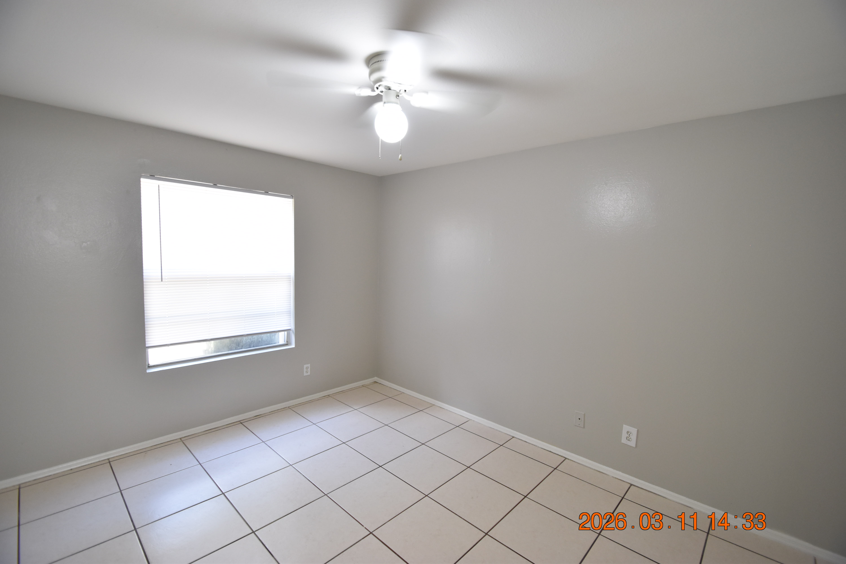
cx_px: 423
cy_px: 282
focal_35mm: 15
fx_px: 352
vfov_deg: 77.3
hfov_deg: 100.4
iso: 800
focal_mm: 10
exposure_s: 1/60
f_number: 3.5
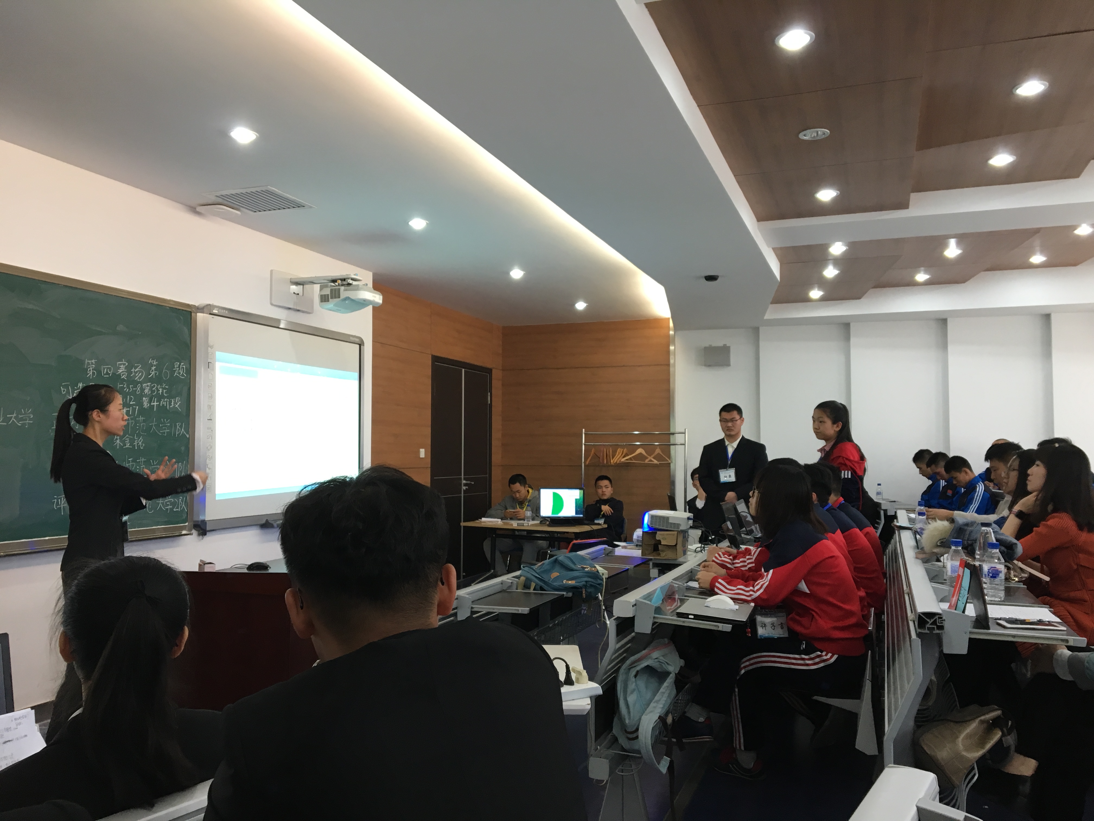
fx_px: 917
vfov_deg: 48.2
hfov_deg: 61.7
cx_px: 547
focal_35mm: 29
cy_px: 410
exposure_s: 1/33
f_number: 2.2
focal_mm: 4.15
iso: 100
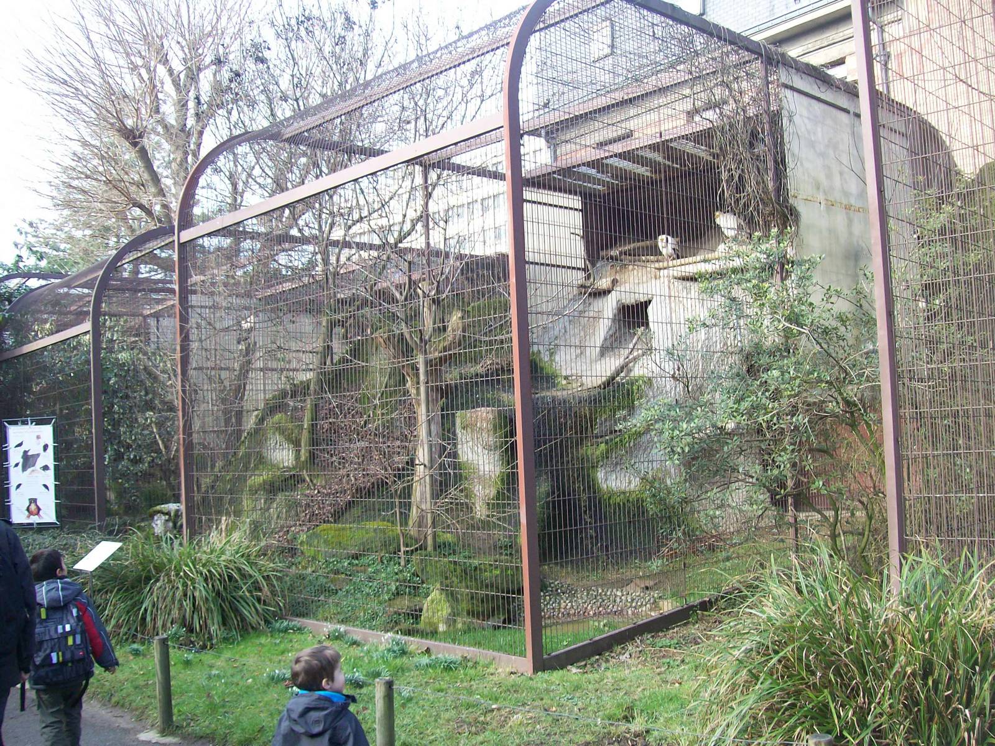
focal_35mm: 36
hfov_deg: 51.4
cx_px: 498
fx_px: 1035
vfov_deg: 39.7
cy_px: 373
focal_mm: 6
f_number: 2.7
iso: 80
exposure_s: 1/120
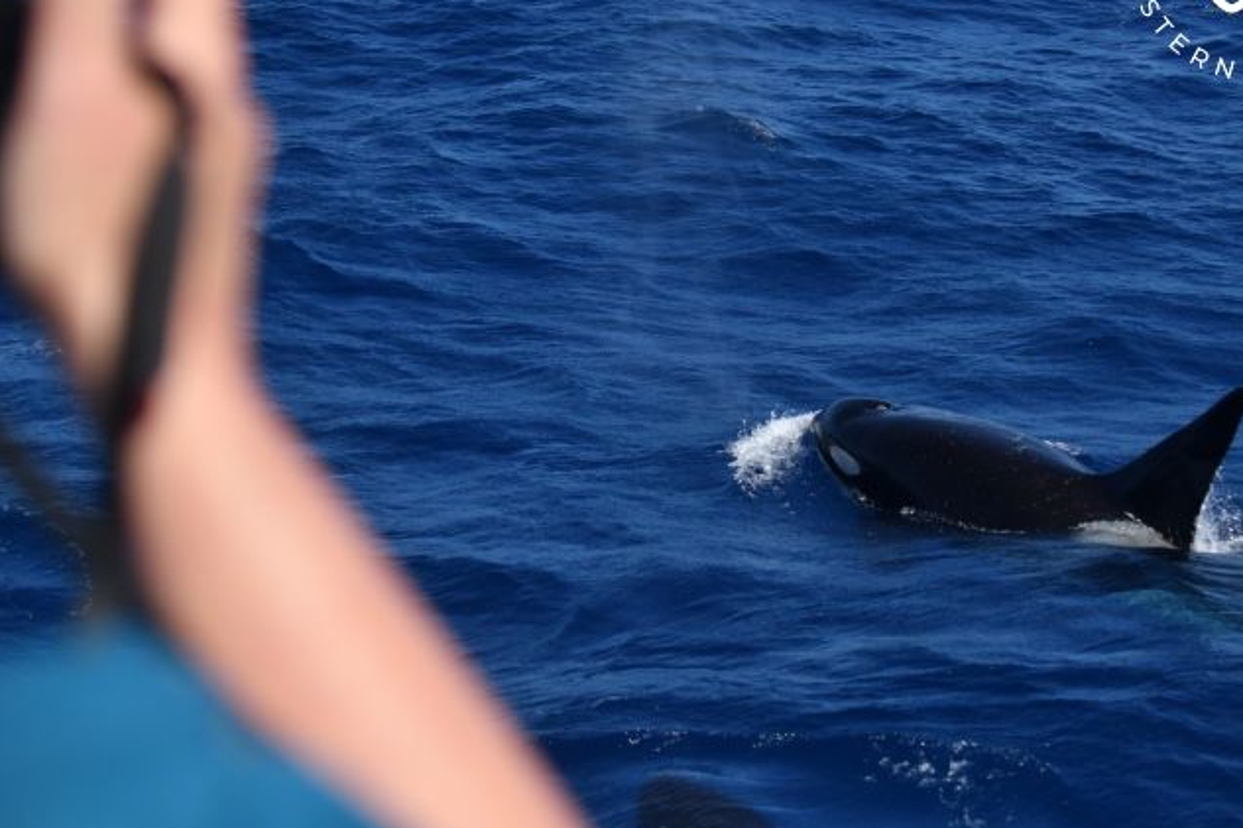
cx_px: 627
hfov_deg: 26.7
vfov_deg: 17.9
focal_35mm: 76
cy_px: 327
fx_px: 2623
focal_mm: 60
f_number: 5
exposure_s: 1/8000
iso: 720
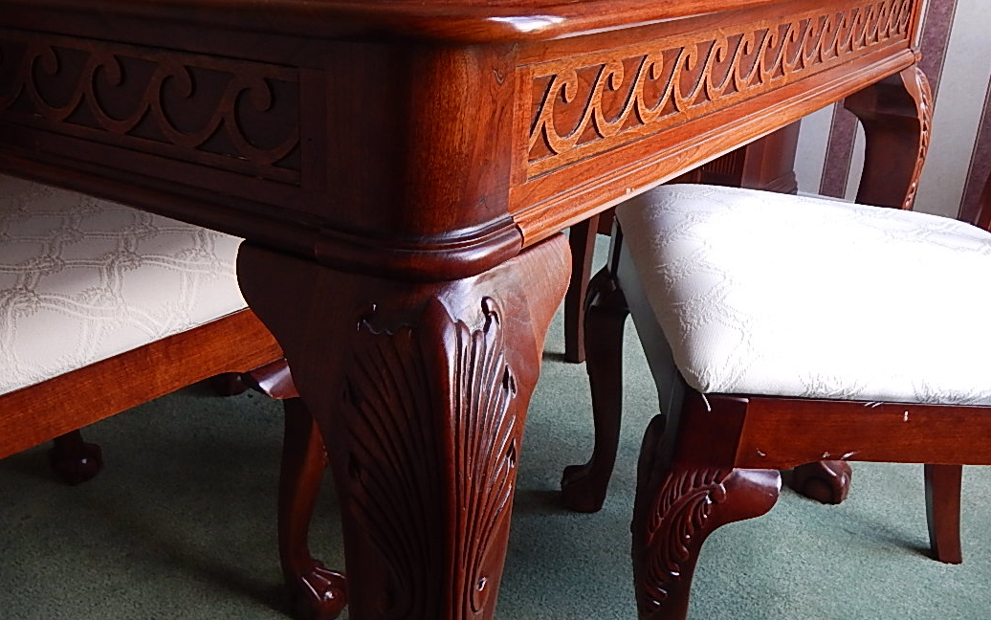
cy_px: 328
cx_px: 440
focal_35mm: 36
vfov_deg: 35.3
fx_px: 972
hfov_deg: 53.9
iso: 125
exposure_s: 1/30
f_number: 3
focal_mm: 4
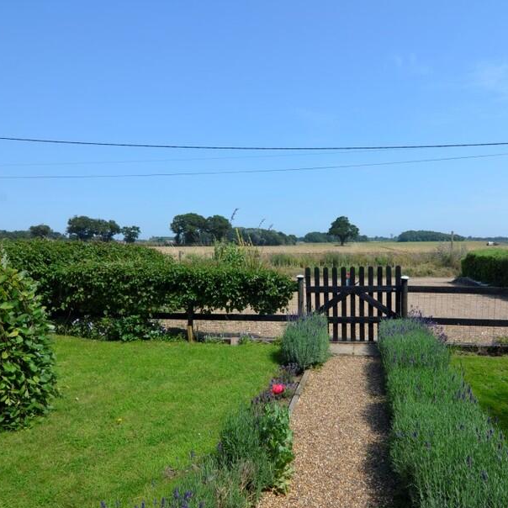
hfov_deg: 65.2
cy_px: 284
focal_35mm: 24
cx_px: 299
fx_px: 394
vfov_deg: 65.4
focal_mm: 11
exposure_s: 1/250
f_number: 8
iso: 140
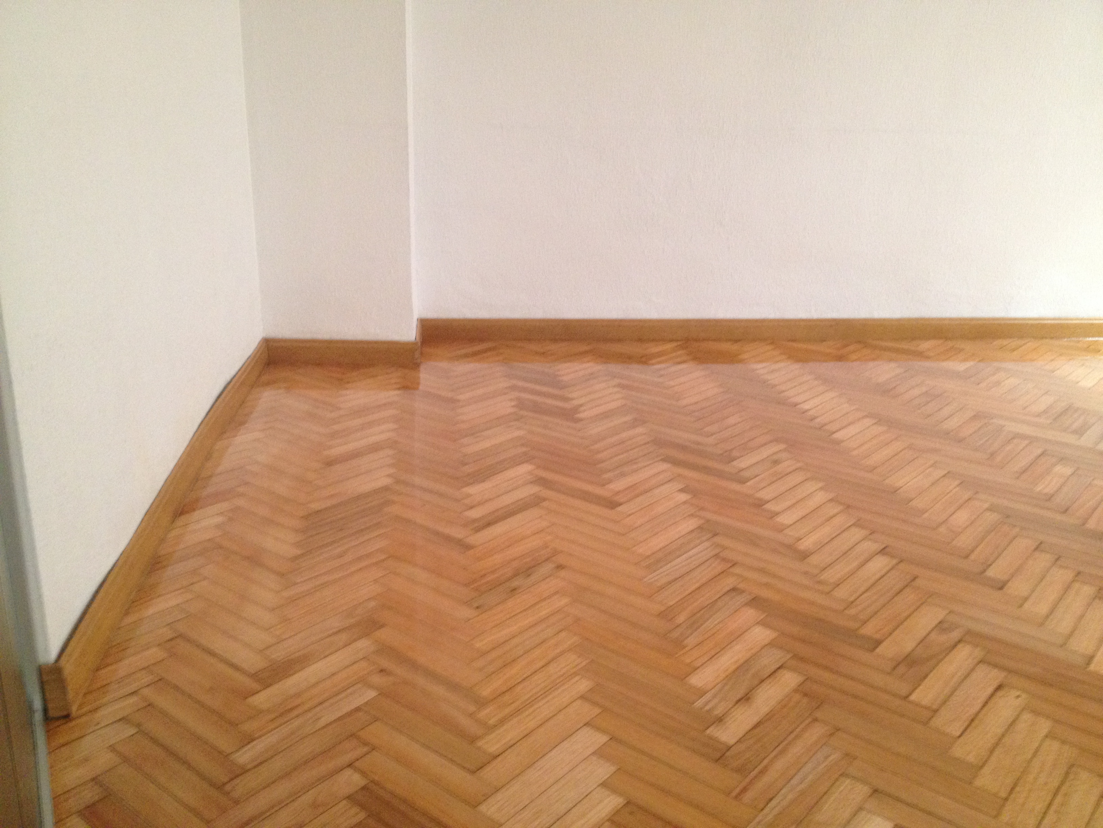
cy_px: 414
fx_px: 1115
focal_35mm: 35
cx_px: 552
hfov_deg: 52.6
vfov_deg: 40.7
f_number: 2.4
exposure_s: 1/20
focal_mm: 4.28
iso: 250
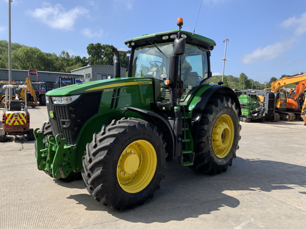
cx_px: 153
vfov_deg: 48.2
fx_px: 256
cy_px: 114
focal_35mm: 29
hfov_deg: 61.7
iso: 16
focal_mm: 3
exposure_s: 1/1076
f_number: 1.8
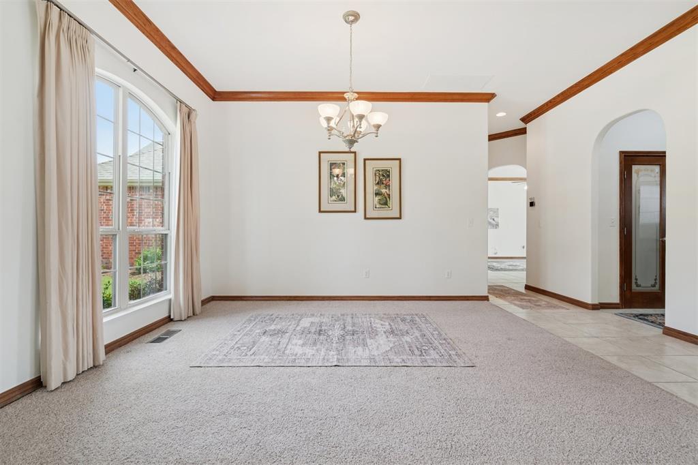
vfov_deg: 73.7
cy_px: 232
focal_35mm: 16
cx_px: 349
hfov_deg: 96.8
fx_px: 310
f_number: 7.1
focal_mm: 16
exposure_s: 1/60
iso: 200
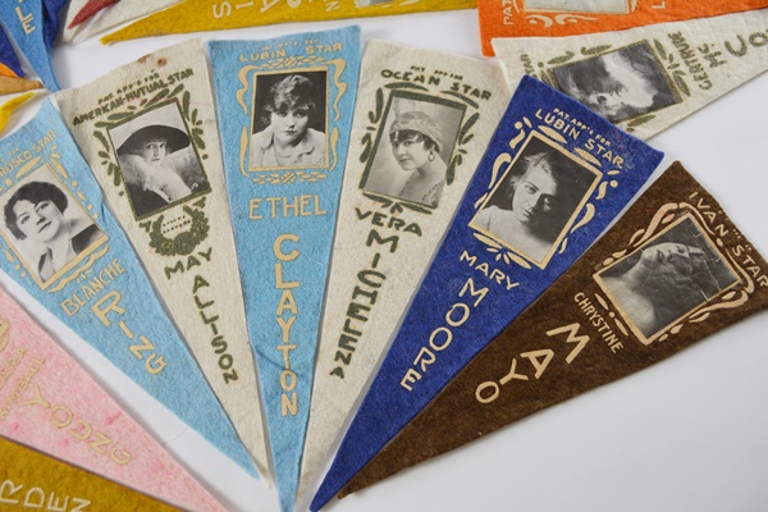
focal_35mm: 33
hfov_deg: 57.2
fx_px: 704
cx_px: 384
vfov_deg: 40.0
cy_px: 256
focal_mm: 22
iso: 360
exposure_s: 1/125
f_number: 5.6
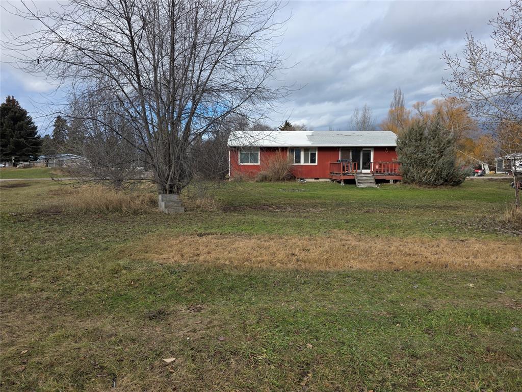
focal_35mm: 23
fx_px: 347
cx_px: 261
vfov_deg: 58.9
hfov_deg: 73.9
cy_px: 196
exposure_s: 1/3598
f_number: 1.7
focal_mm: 6.3
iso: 80
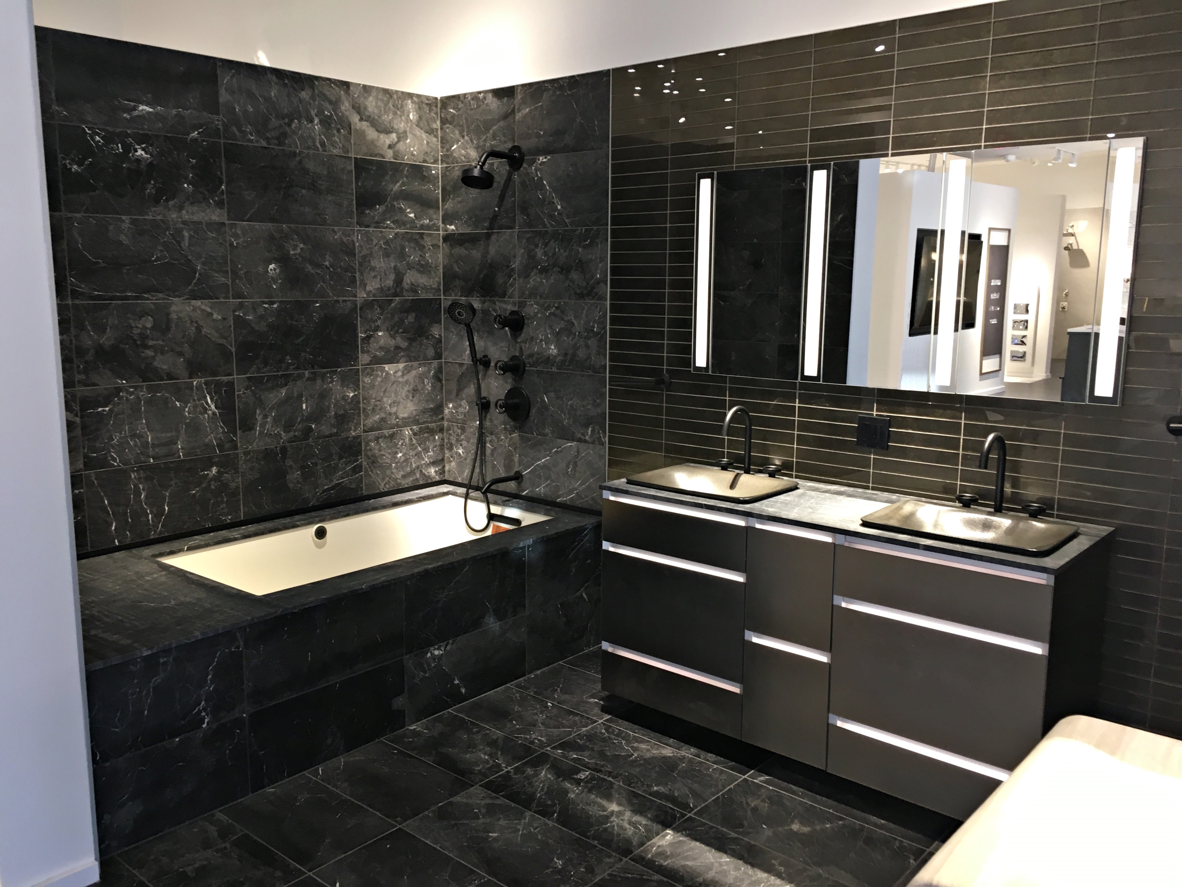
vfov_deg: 48.2
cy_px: 444
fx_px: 990
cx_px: 591
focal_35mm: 29
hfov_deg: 61.7
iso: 80
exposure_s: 1/30
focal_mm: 4.15
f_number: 2.2
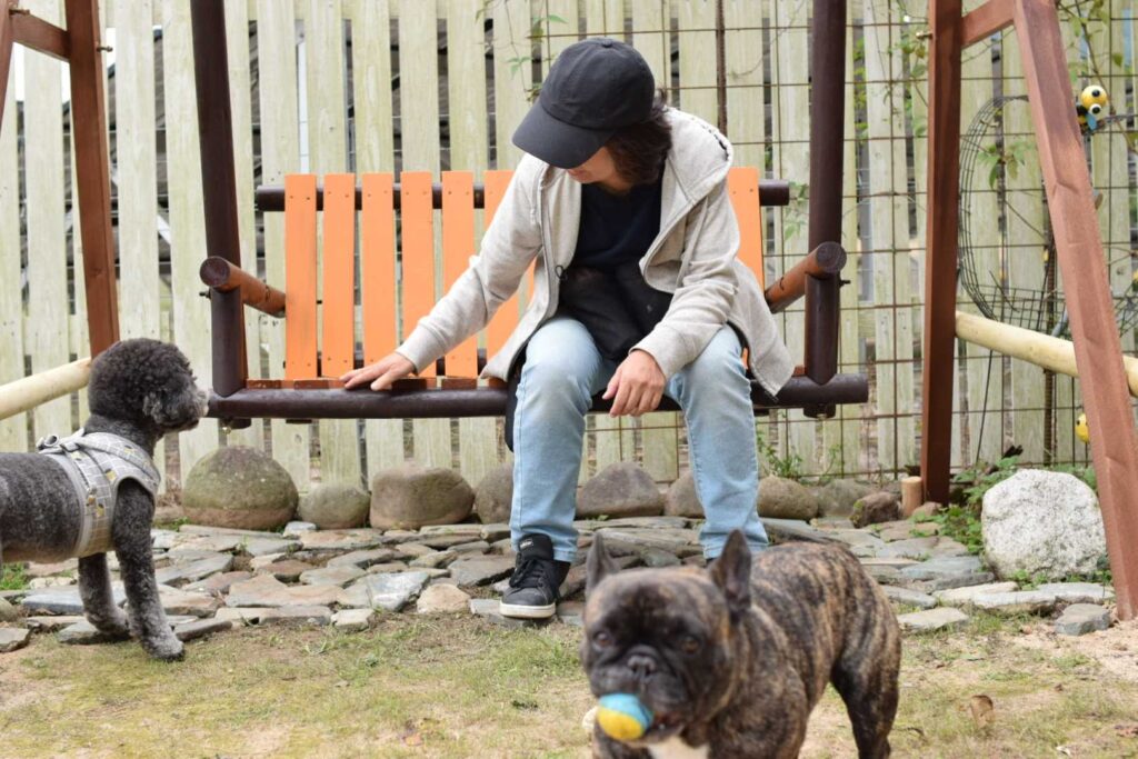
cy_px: 380
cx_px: 569
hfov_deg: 43.6
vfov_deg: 29.9
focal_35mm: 45
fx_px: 1423
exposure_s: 1/500
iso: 320
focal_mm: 30
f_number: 4
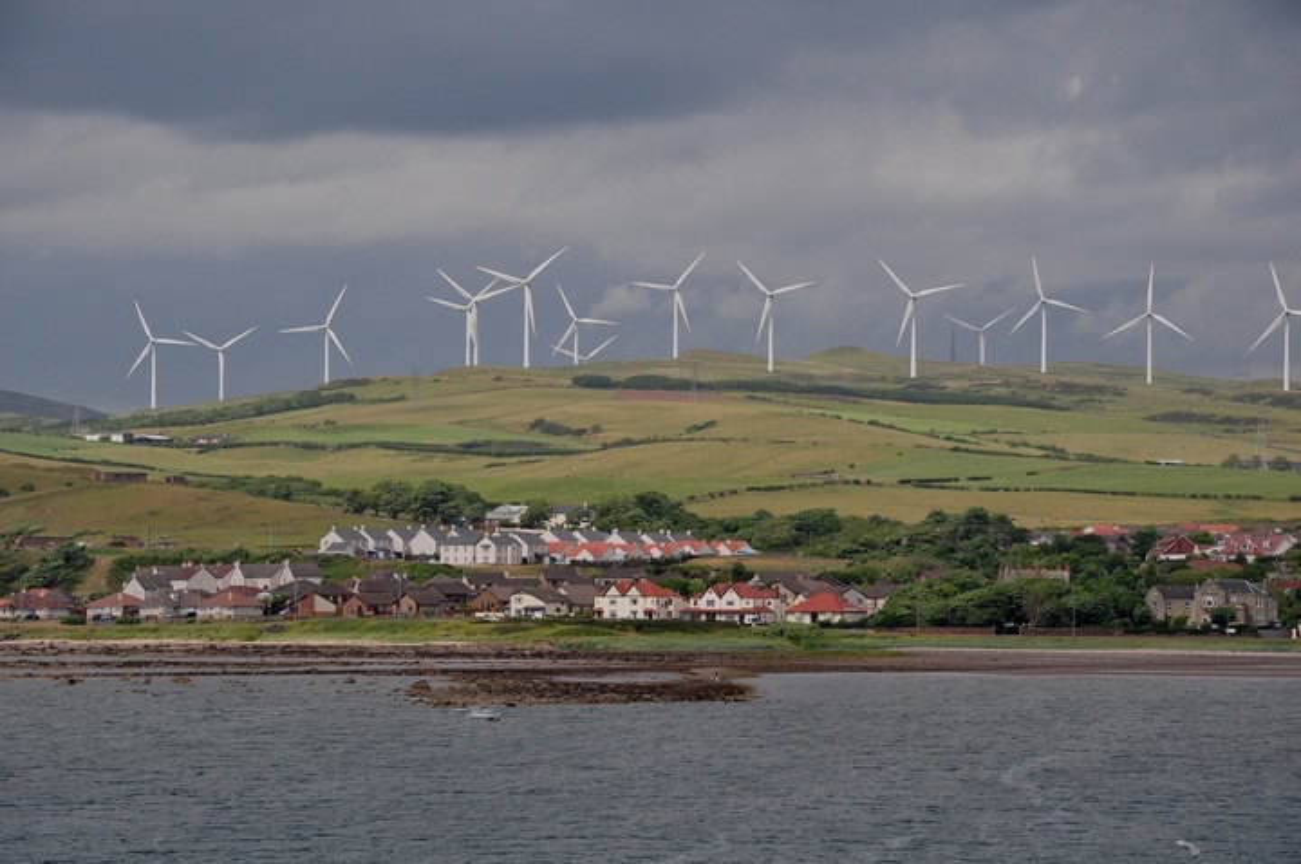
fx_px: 5684
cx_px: 650
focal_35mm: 158
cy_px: 432
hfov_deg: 13.1
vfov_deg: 8.7
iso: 200
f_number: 10
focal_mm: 105
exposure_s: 1/320
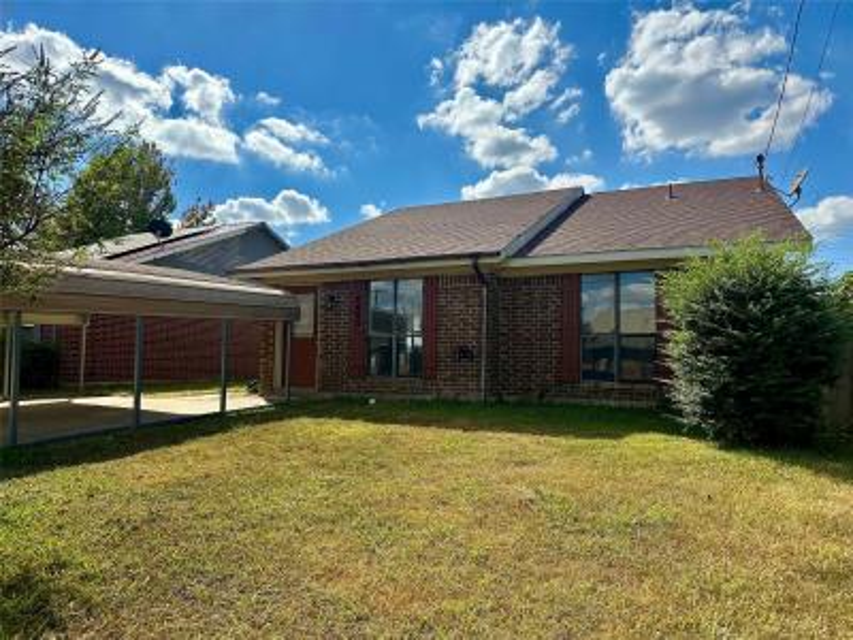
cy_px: 320
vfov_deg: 56.8
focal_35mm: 24
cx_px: 426
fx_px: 591
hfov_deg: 71.6
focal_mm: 6.86
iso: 80
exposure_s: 1/7576
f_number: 1.78
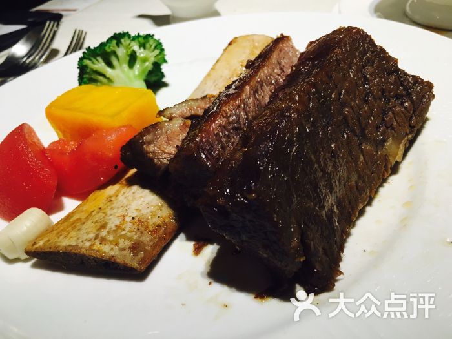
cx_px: 226
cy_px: 170
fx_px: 379
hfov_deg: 61.7
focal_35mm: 29
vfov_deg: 48.2
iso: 40
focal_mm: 4.15
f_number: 2.2
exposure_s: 1/33
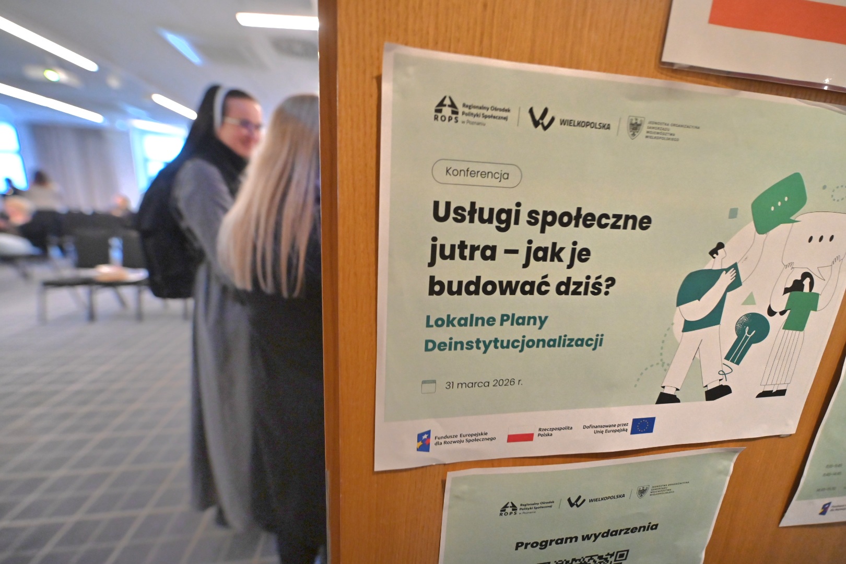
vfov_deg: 81.2
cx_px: 423
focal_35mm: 14
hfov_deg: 104.3
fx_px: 329
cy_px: 282
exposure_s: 1/400
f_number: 2.8
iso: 3600
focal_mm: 14
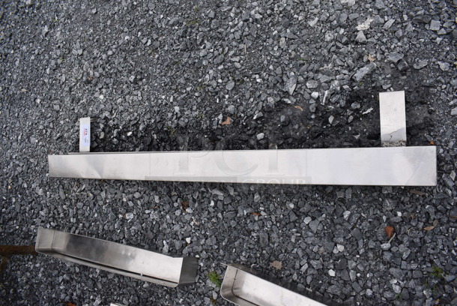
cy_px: 153
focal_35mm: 27
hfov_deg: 67.3
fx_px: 343
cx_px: 228
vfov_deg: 48.0
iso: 200
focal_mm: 18
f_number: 7.1
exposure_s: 1/320
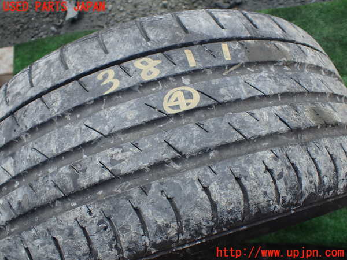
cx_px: 174
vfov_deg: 46.8
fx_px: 301
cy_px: 130
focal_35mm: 30
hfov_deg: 60.0
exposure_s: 1/125
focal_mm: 5.4
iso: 100
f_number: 2.3
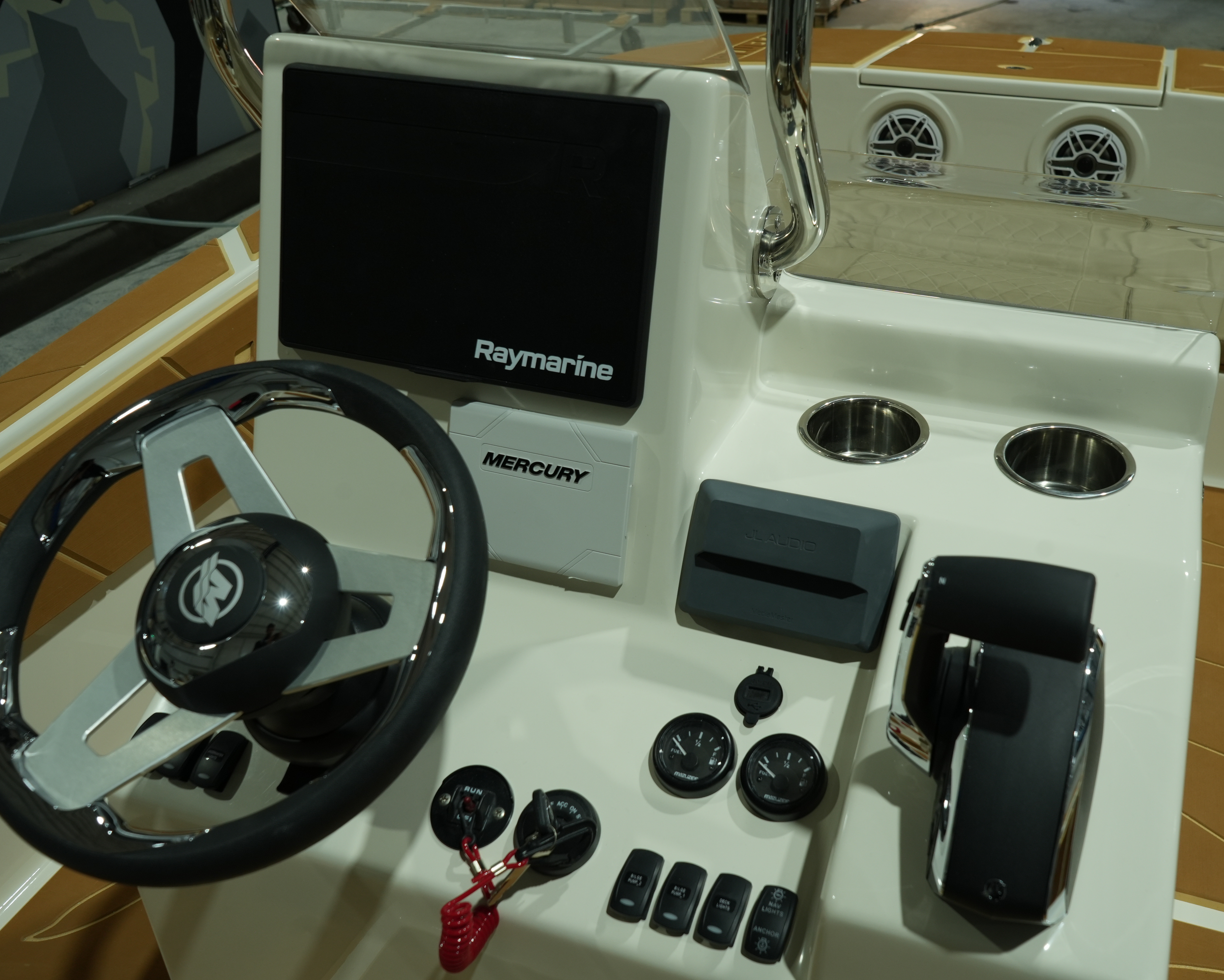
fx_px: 1159
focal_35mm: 32
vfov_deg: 45.8
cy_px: 496
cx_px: 715
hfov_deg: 55.4
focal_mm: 28
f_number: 7.1
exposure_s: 1/25
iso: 400
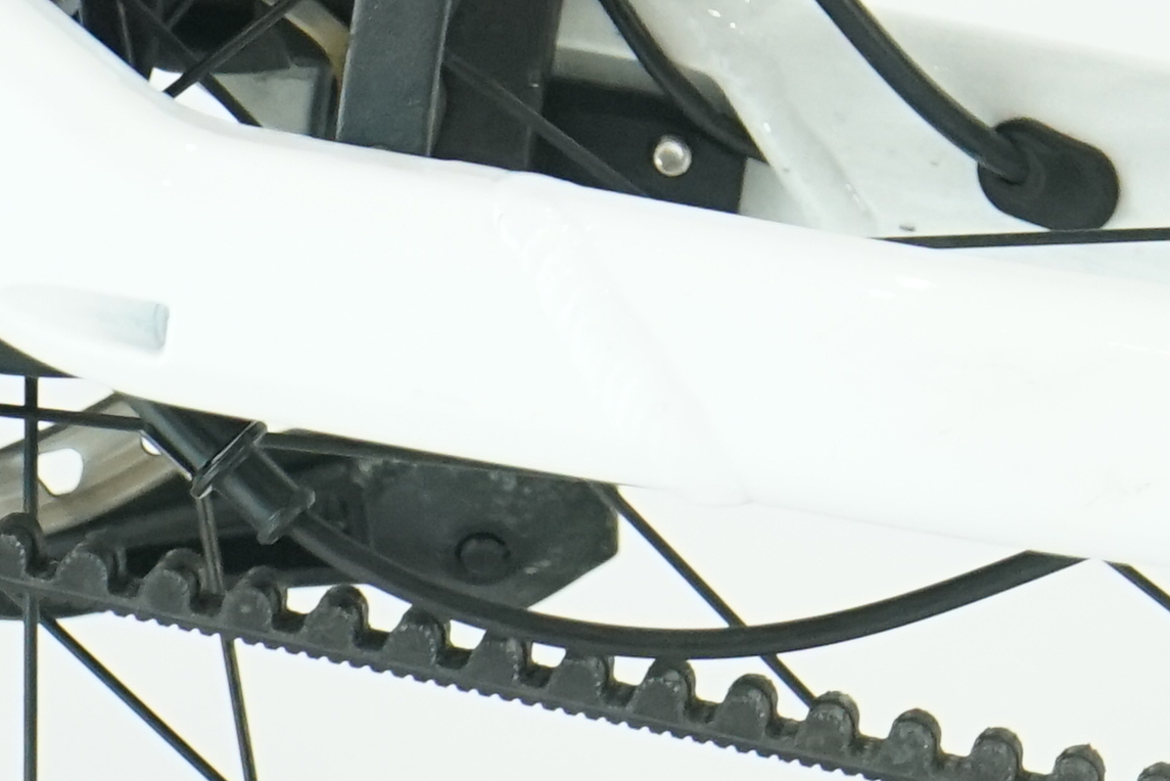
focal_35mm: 351
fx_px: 11410
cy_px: -241
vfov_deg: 3.9
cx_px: 1896
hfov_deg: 5.8
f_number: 6.3
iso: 2500
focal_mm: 67
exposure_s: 1/200
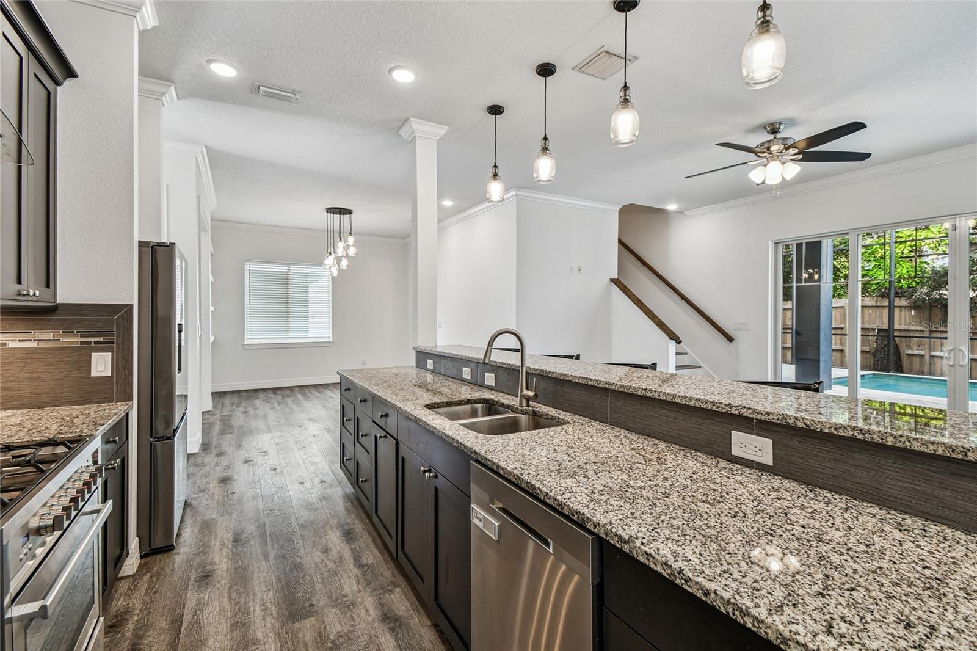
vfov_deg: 77.3
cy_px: 326
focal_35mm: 15
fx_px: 407
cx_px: 488
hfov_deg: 100.4
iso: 100
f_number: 7.1
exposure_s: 1/5
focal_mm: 10
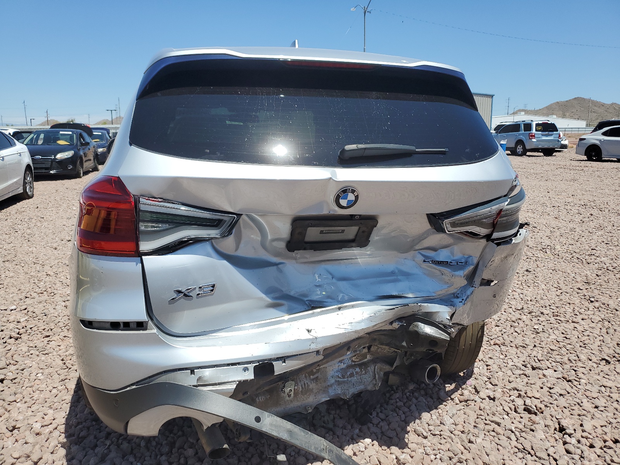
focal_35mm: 26
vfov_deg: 53.1
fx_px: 466
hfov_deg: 67.3
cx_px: 310
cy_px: 232
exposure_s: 1/5000
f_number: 1.5
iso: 50
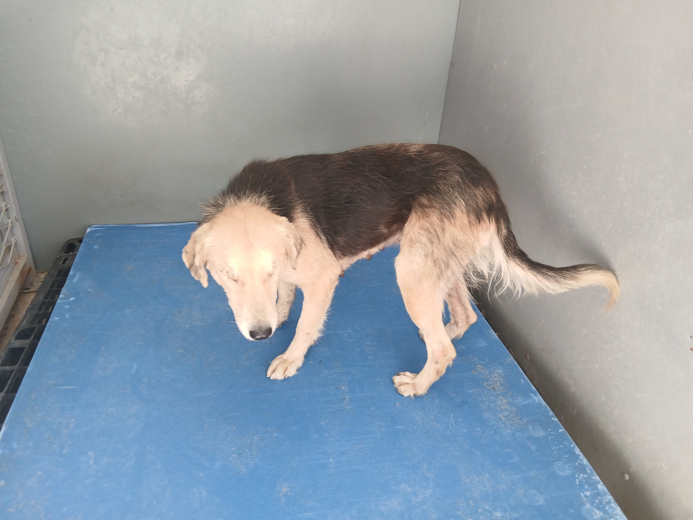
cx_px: 346
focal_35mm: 26
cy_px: 260
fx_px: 521
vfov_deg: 53.1
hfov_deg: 67.3
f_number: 1.8
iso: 160
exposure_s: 1/50
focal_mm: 3.98
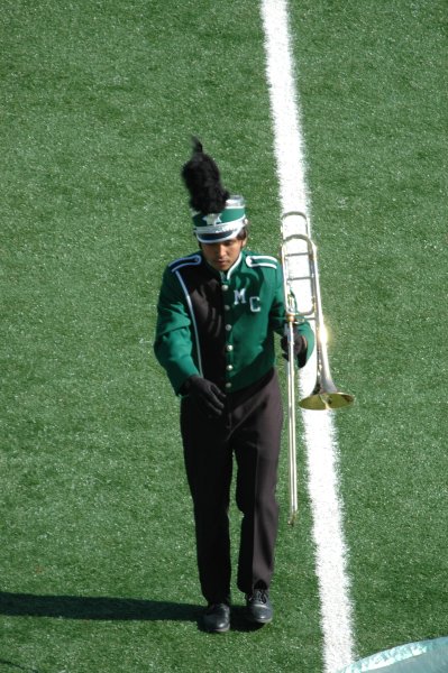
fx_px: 11219
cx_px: 224
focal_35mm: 600
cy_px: 336
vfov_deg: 3.4
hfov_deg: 2.3
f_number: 5.6
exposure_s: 1/800
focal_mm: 400
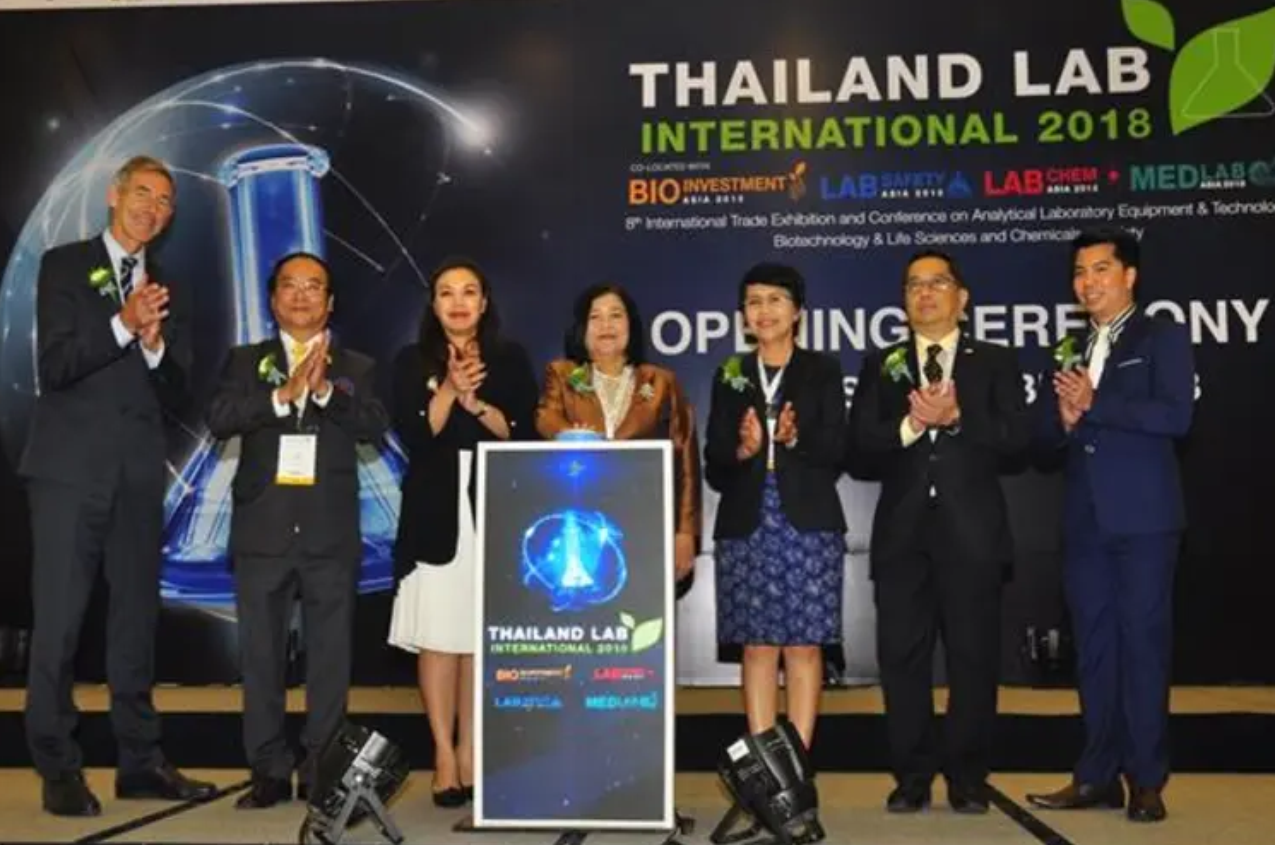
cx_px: 632
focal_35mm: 46
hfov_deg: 43.2
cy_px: 435
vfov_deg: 29.4
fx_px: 1609
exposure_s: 1/60
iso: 500
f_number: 5.6
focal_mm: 29
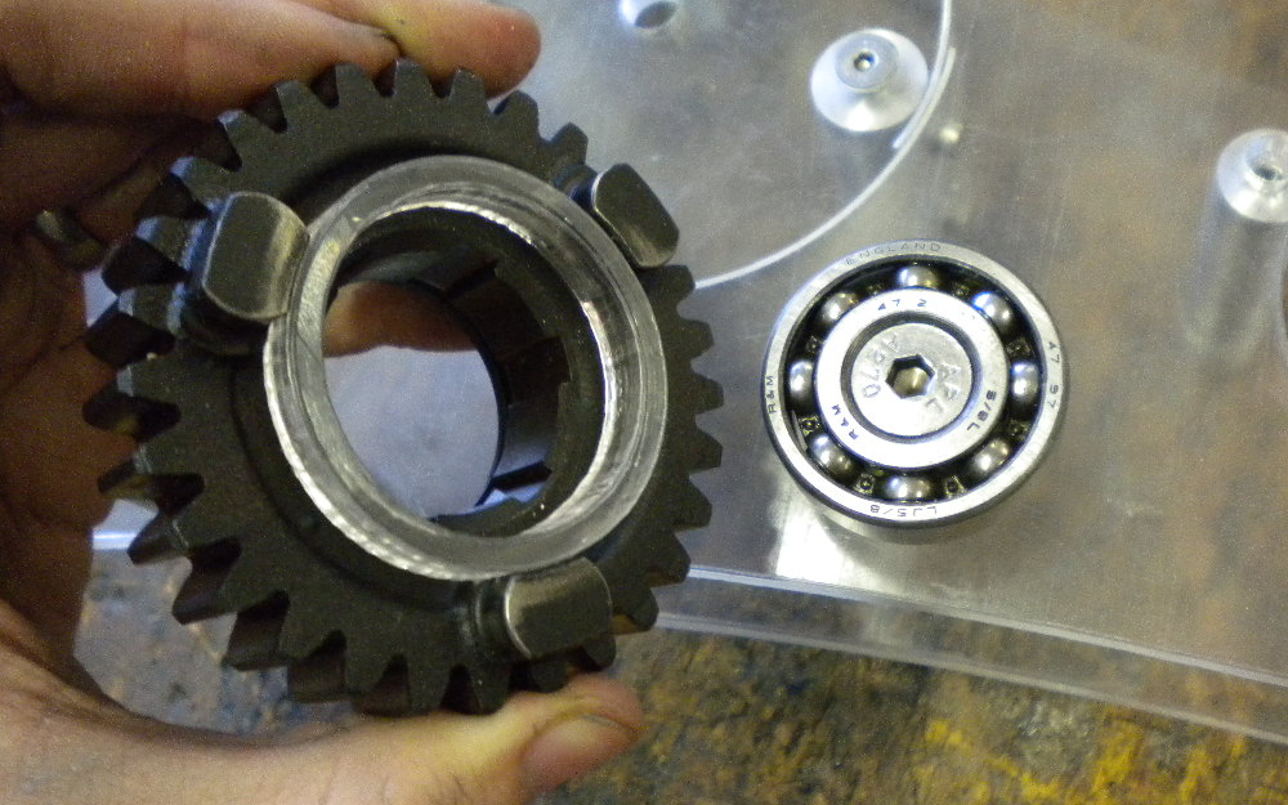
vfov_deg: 33.6
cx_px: 649
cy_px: 413
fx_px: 1334
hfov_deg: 51.5
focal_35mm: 38
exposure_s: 1/56.3
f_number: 3.1
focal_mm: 6.3
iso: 750
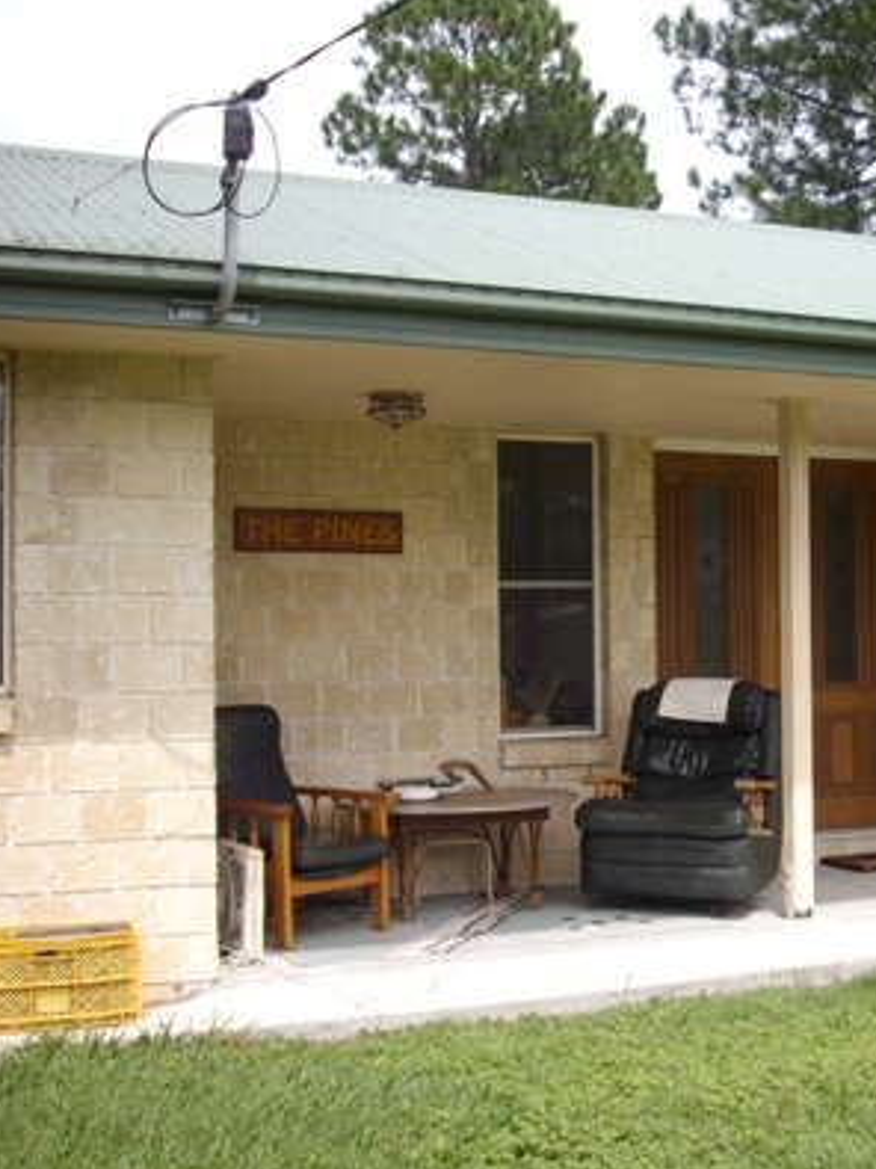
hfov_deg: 28.6
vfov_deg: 38.2
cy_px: 586
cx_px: 670
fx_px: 1688
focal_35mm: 50
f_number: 5.6
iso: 80
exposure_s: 1/200
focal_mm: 6.2
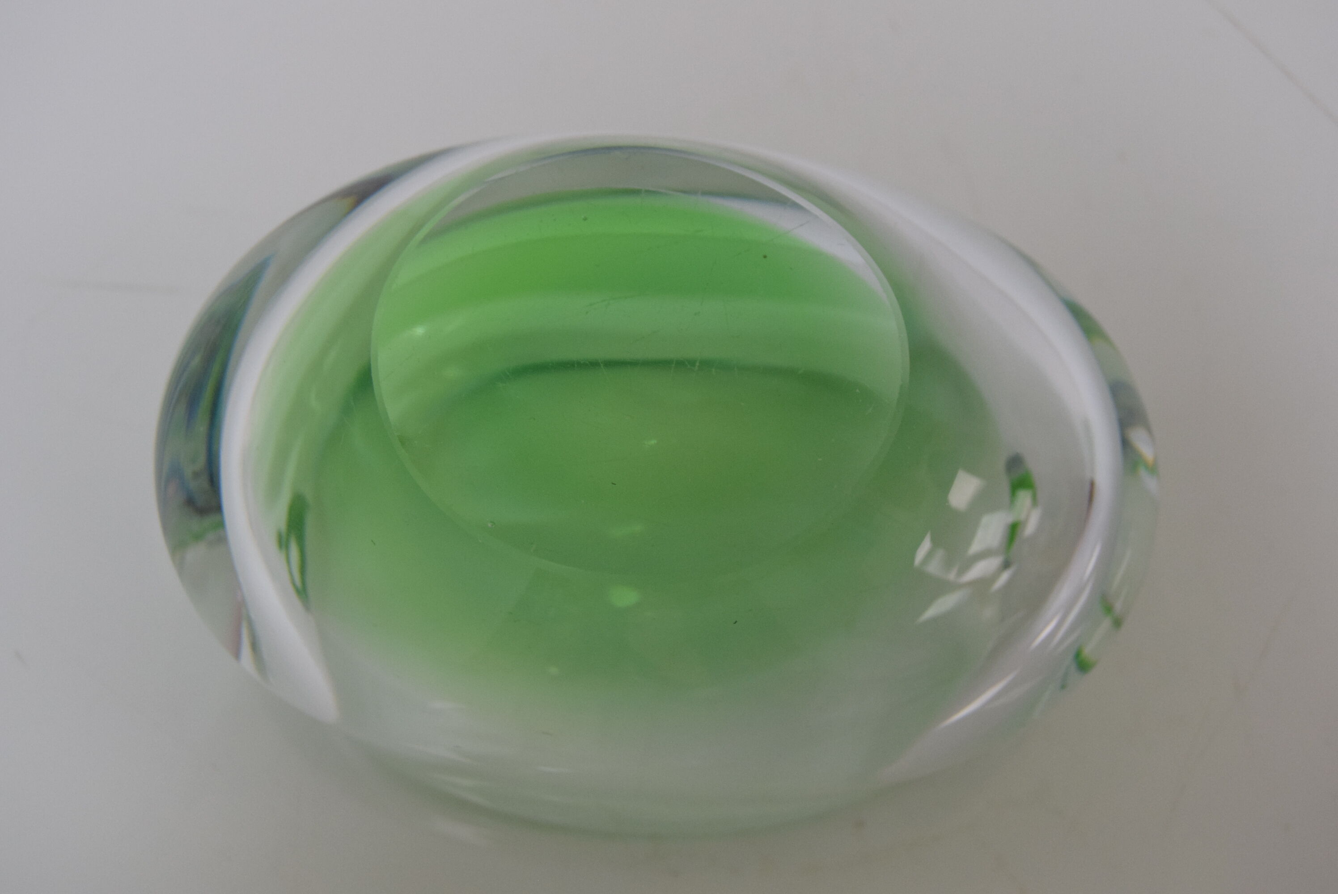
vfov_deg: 23.8
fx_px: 2120
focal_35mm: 57
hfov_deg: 35.0
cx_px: 669
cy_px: 447
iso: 1600
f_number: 6.3
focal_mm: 38
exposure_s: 1/160
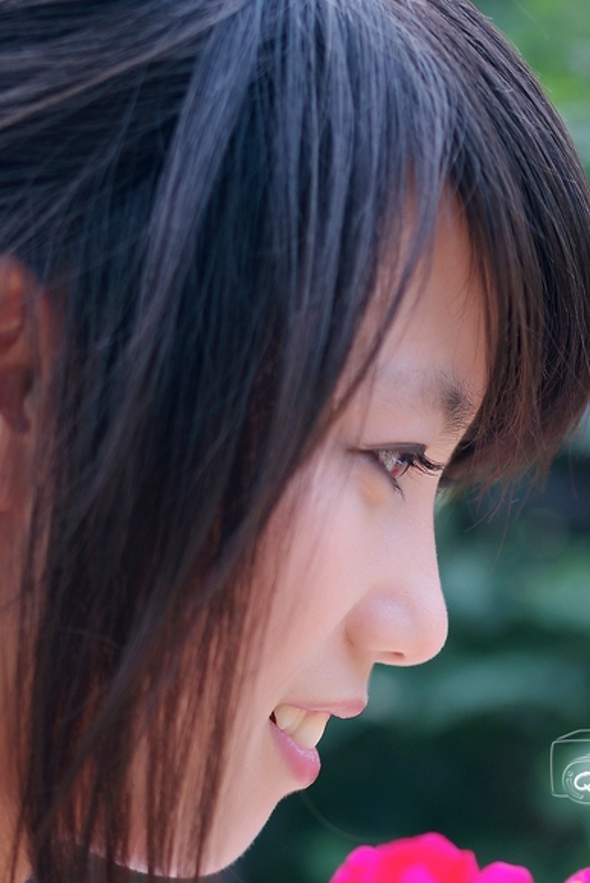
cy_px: 709
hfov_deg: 14.9
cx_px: 408
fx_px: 2257
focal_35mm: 92
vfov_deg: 21.8
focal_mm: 35
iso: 100
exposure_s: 1/500
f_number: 2.8
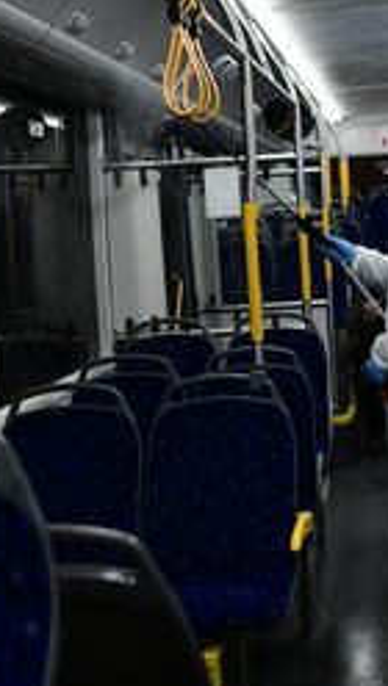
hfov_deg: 19.6
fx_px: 1076
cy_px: 343
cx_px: 427
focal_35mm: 59
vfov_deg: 35.4
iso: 6400
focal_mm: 35
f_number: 3.5
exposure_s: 1/250
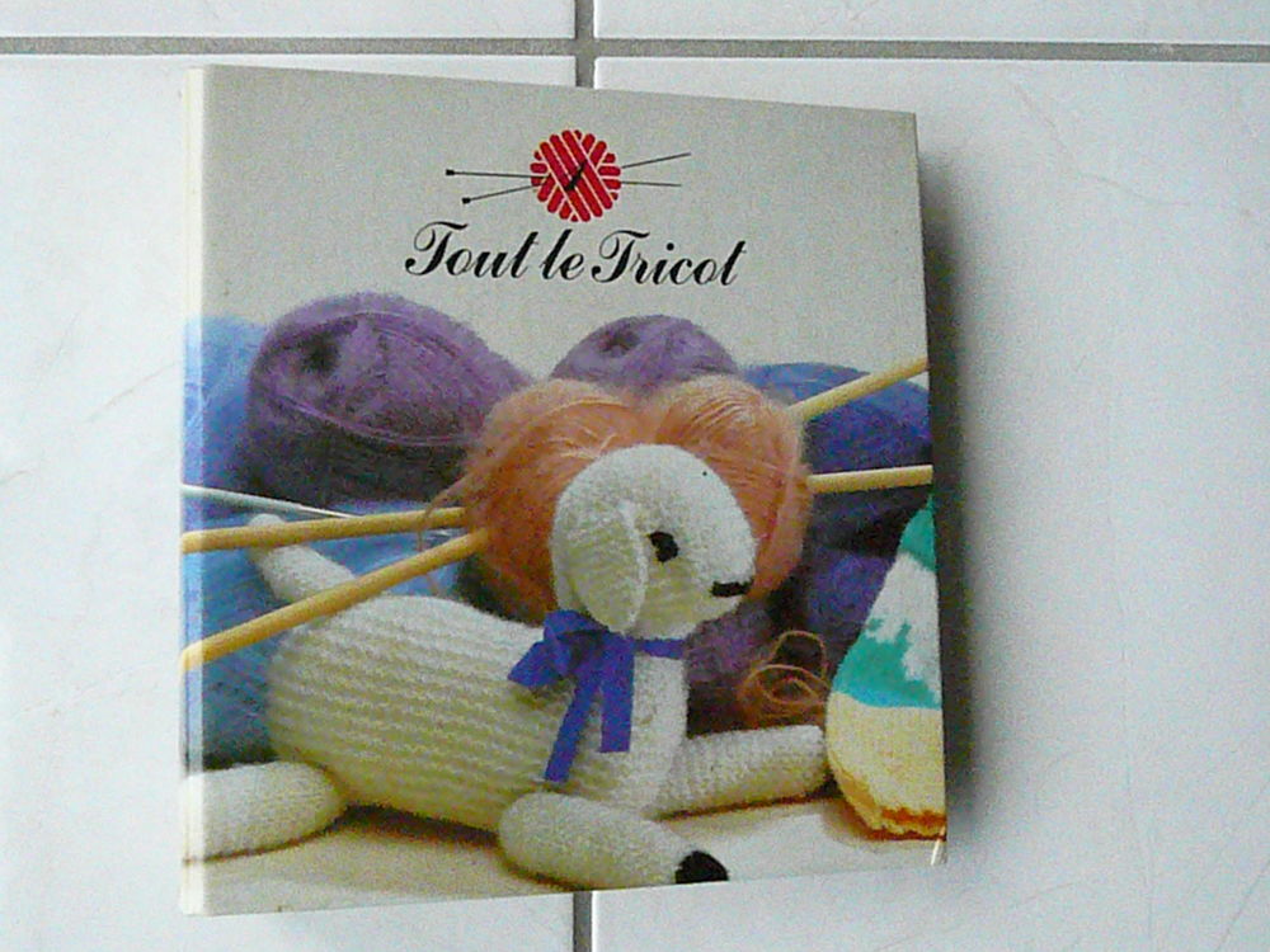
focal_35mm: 46
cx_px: 635
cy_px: 476
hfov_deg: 41.2
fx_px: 1688
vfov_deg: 31.5
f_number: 3.5
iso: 3200
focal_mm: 7.5
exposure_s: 1/500
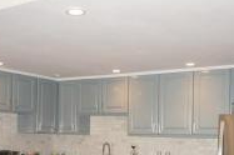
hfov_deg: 34.5
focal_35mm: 58
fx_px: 376
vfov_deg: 22.5
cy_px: 152
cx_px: 103
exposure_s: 1/60
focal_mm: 16
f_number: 4
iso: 250
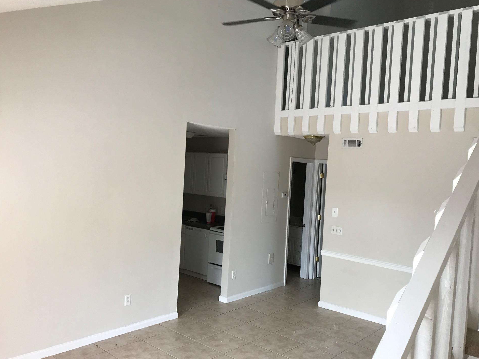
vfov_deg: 46.8
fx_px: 415
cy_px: 181
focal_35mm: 30
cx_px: 255
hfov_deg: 59.9
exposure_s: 1/30
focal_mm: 3.99
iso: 32
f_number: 1.8
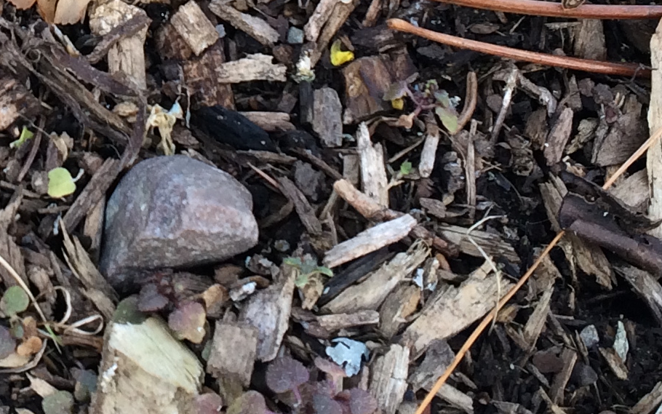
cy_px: -231
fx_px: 2057
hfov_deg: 17.9
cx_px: 38
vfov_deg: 11.0
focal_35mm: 114
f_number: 2.2
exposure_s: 1/60
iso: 40
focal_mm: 4.12
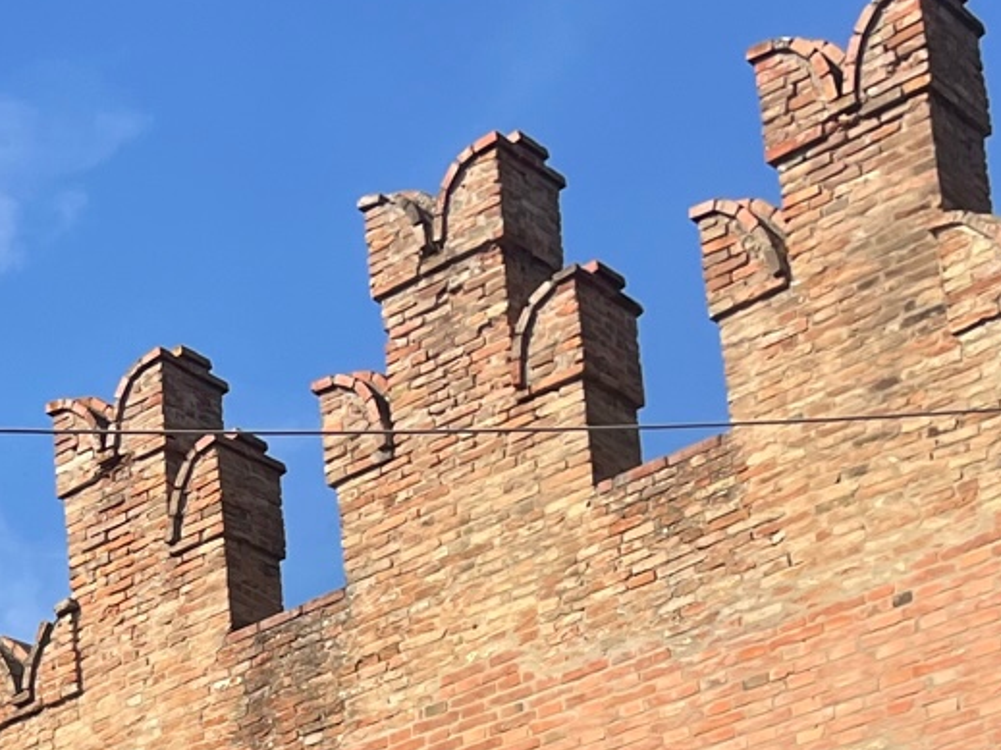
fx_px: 2920
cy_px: 1246
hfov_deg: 18.5
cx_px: -177
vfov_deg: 13.5
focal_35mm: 101
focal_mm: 5.1
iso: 50
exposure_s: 1/3623
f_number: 1.6
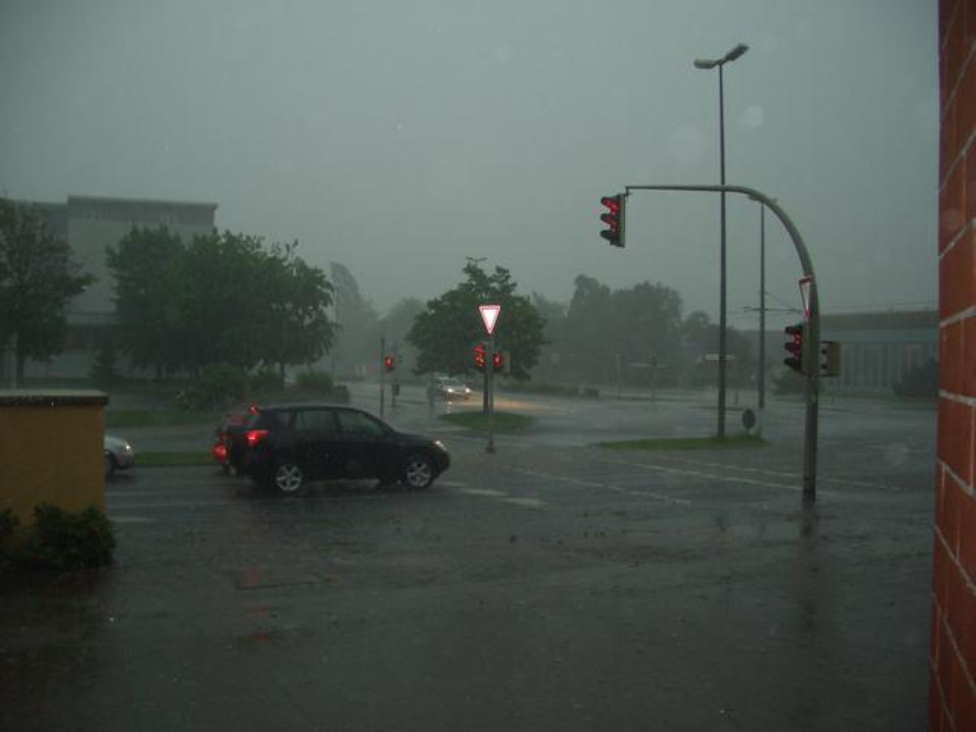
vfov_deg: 40.7
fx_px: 987
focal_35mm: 35
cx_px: 488
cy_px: 366
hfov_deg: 52.6
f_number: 2.6
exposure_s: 1/60
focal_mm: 5.8
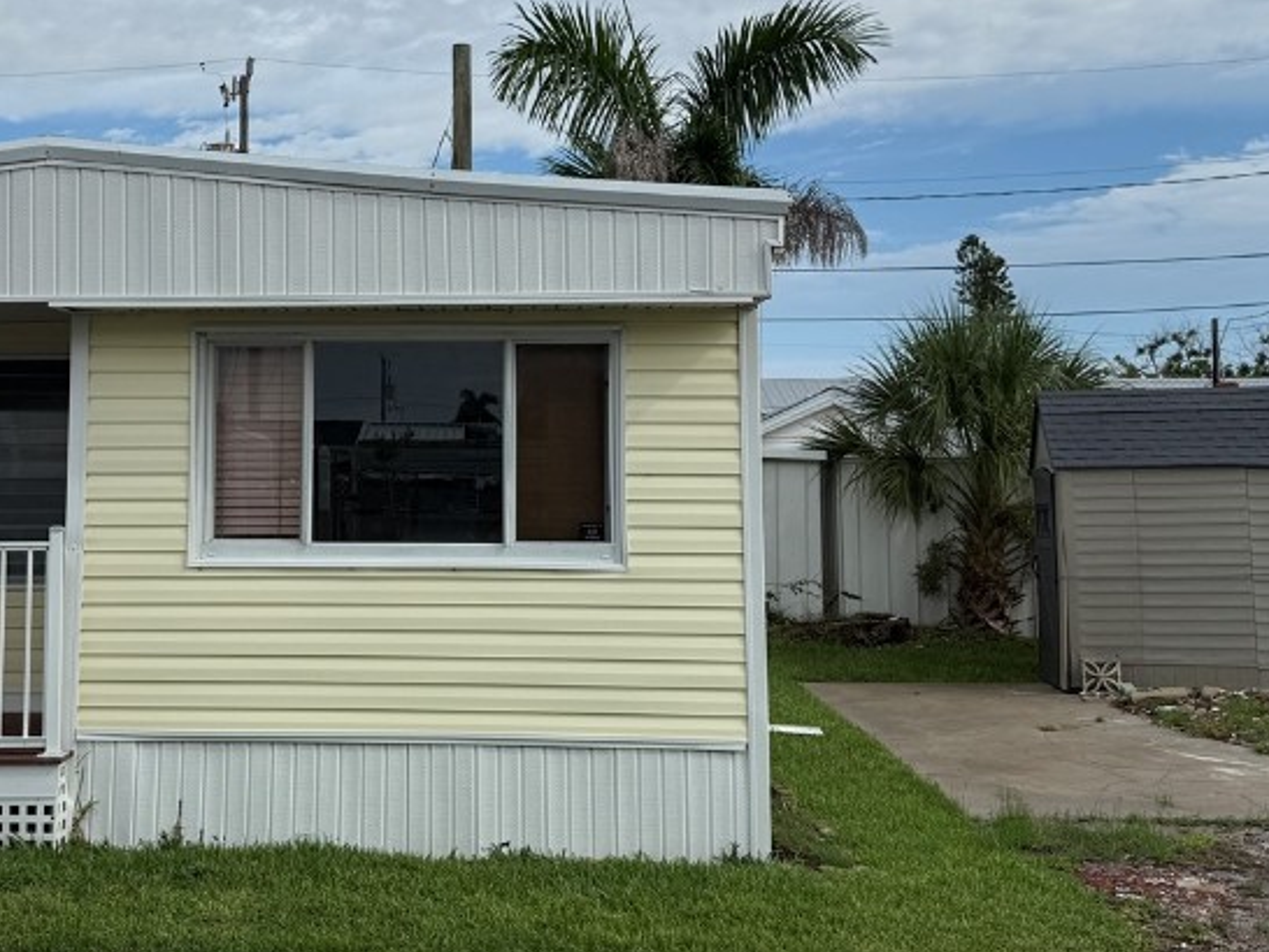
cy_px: 351
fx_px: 1650
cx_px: 400
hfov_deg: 41.4
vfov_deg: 32.0
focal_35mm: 45
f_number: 1.78
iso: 80
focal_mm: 6.76
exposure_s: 1/7353
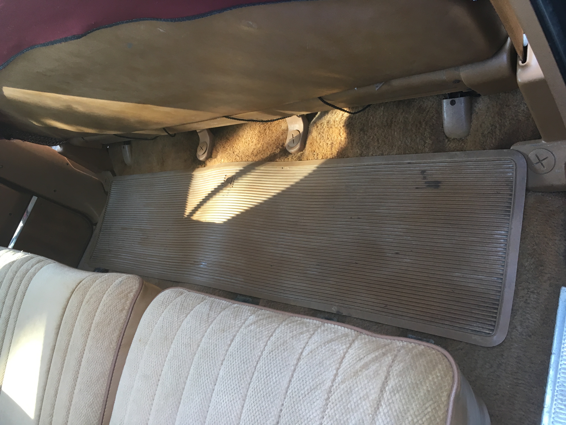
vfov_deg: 48.2
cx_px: 283
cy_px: 212
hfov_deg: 61.7
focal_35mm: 29
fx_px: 474
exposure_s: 1/30
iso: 32
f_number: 2.2
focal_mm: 4.15
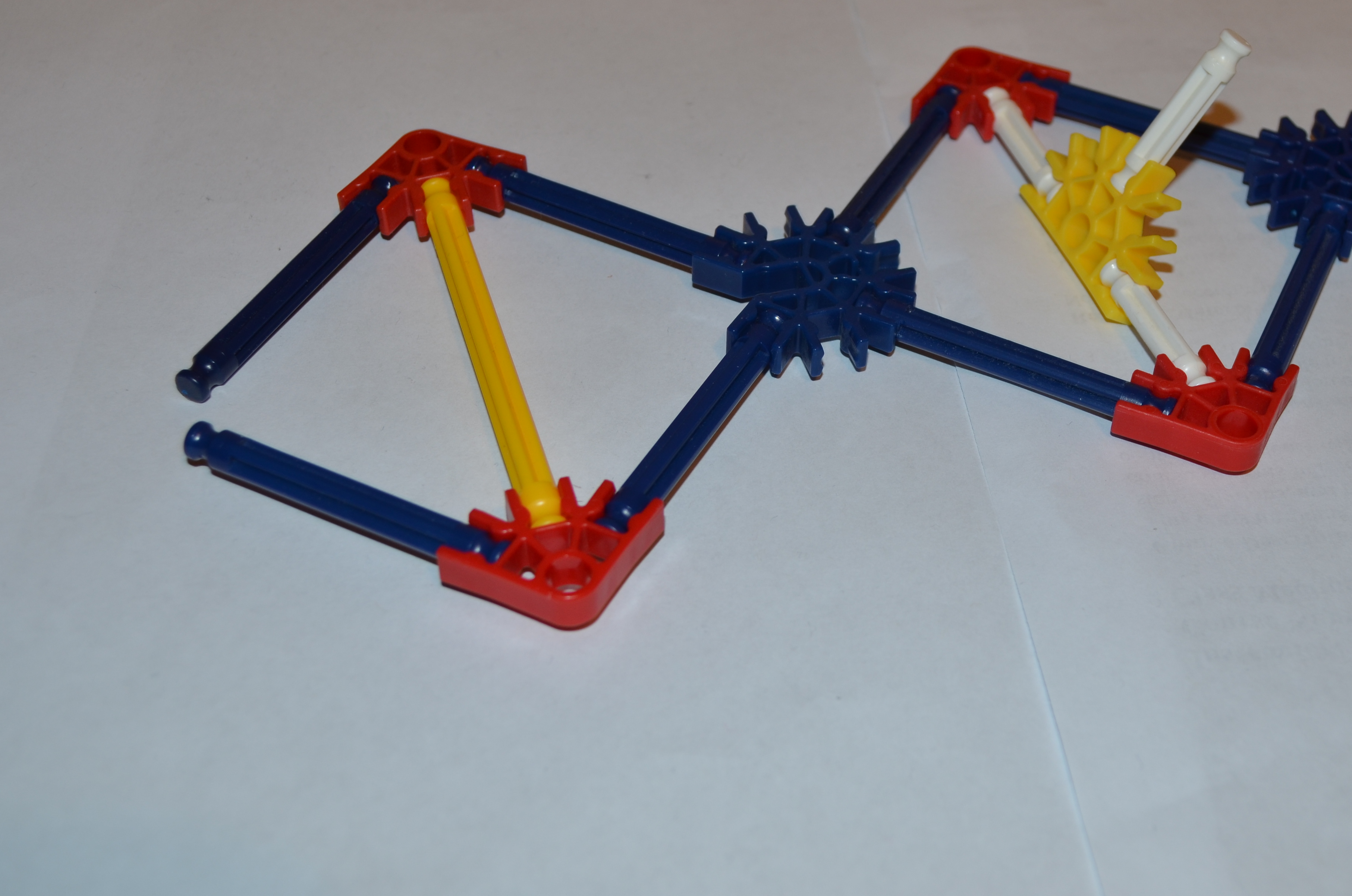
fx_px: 1986
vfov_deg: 25.3
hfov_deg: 37.4
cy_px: 335
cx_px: 828
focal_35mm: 53
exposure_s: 1/30
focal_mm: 26
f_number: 5.6
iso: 200
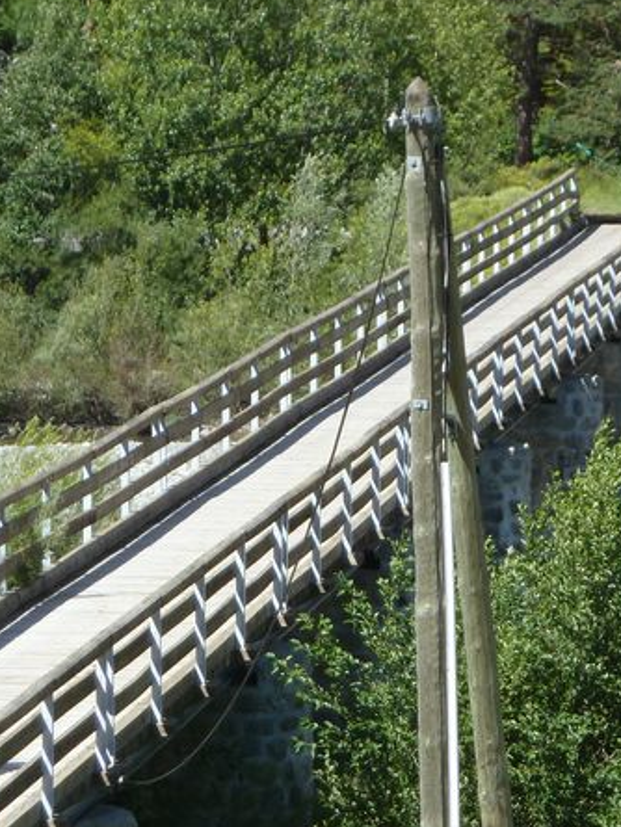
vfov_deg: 5.6
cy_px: 528
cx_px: 407
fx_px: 8416
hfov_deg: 4.2
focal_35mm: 352
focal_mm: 32.1
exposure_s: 1/250
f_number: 4.5
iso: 80
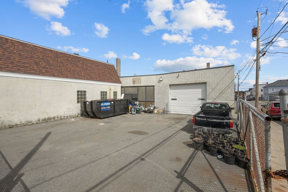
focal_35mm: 15
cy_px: 96
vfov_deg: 77.3
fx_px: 120
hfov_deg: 100.4
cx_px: 144
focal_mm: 10
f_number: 9
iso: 400
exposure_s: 1/500
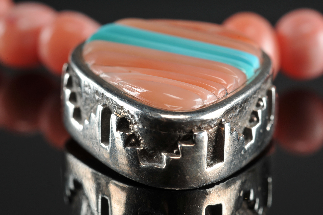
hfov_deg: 22.6
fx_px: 807
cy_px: 108
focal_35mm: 90
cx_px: 162
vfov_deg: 15.2
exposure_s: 1/250
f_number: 25
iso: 160
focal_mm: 60
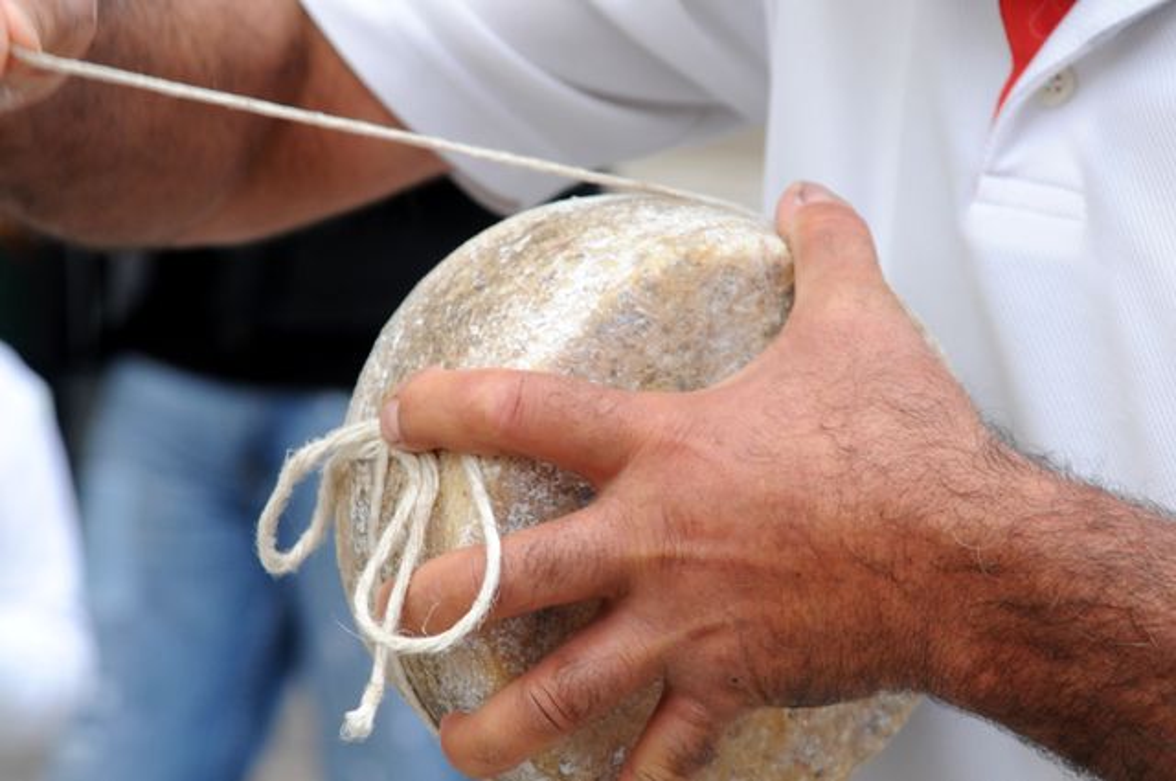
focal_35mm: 180
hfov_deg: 11.4
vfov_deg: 7.6
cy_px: 390
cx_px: 588
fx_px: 5872
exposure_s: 1/160
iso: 800
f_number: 6.3
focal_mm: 120
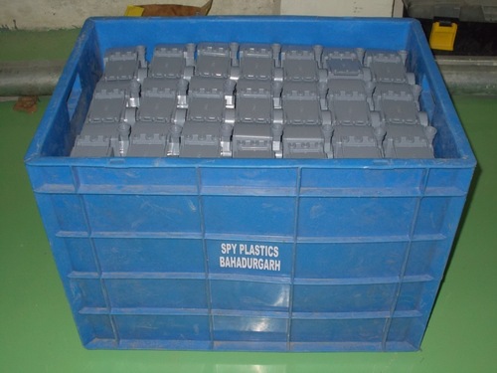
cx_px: 248
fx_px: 632
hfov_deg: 42.9
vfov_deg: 32.9
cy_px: 186
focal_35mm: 44
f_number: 4.2
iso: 200
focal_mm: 7.9
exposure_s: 1/30
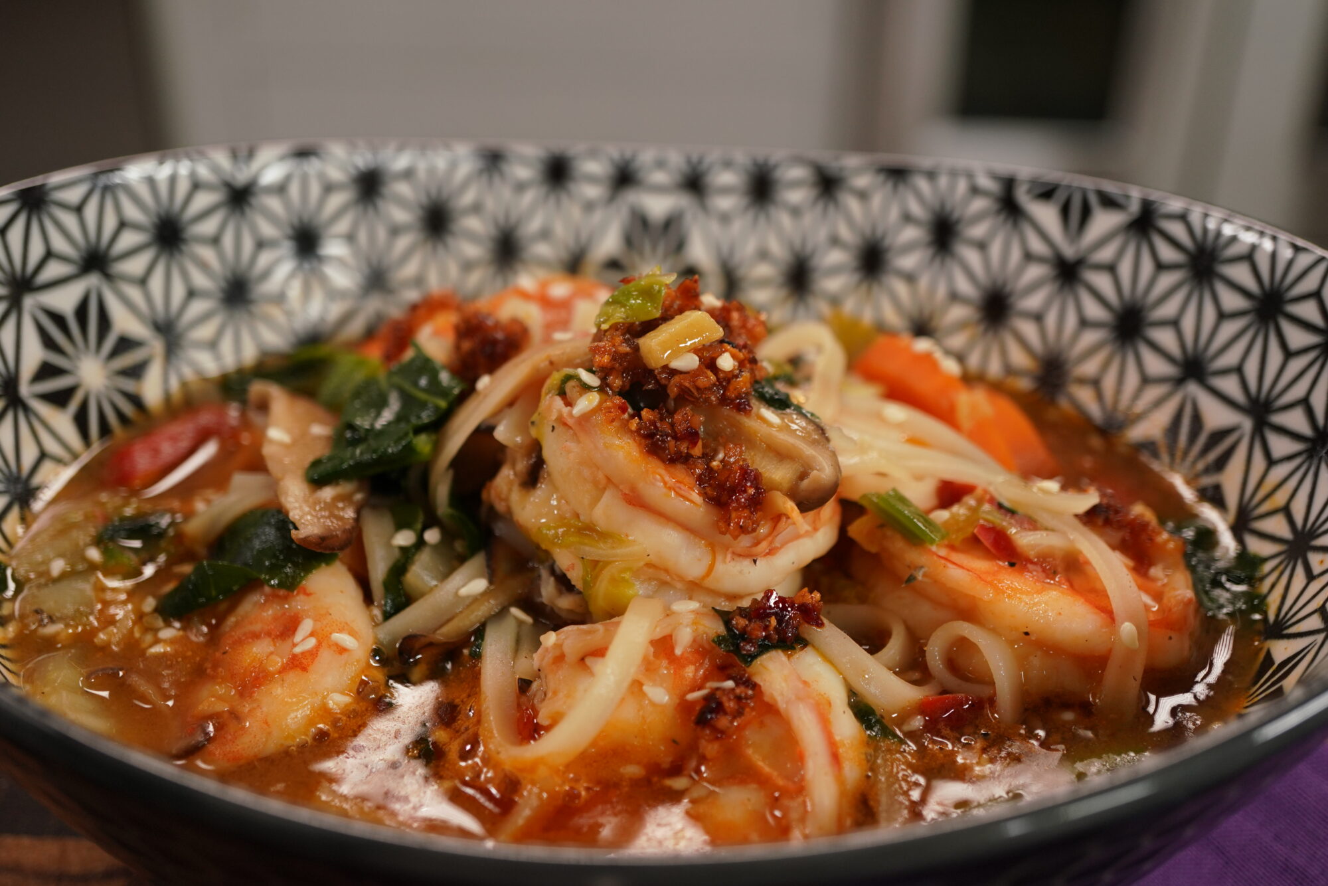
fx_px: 1660
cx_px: 664
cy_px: 443
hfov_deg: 43.6
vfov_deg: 29.9
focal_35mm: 45
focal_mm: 30
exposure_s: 1/160
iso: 500
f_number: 3.5
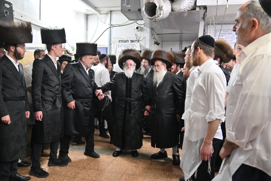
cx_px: 136
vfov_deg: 43.6
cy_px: 90
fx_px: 226
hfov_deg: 61.9
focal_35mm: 30
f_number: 4
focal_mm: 30
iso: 1250
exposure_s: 1/160
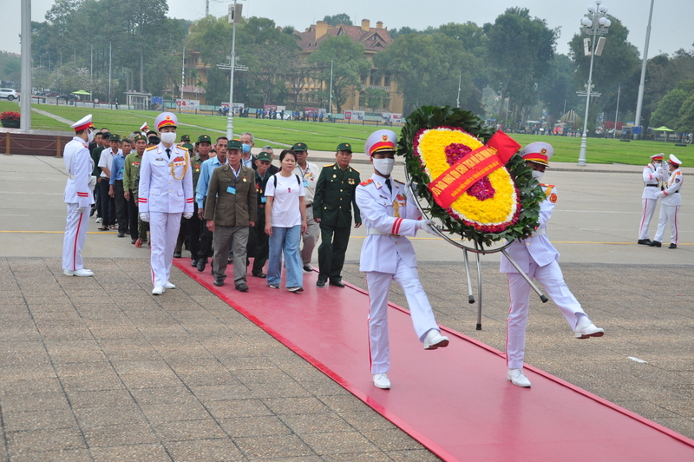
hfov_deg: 37.9
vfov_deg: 25.7
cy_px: 231
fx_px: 1011
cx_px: 347
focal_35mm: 52
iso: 400
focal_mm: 35
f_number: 7.1
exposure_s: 1/100
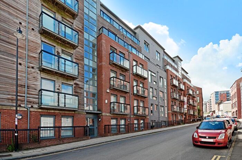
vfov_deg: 77.0
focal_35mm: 15
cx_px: 121
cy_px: 80
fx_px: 101
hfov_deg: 100.5
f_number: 8
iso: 500
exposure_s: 1/640
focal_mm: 10
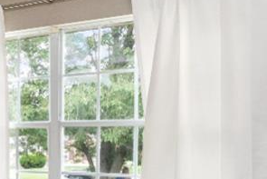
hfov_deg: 23.8
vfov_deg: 22.0
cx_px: -162
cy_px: 138
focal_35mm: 61
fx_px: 453
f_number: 5
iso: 640
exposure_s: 1/100
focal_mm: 12
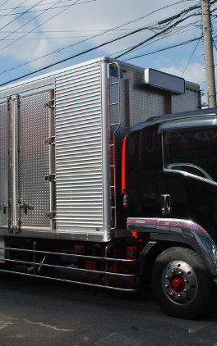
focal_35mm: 51
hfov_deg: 25.3
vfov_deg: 39.6
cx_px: 122
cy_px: 174
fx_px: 482
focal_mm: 22
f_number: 9
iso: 100
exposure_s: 1/320
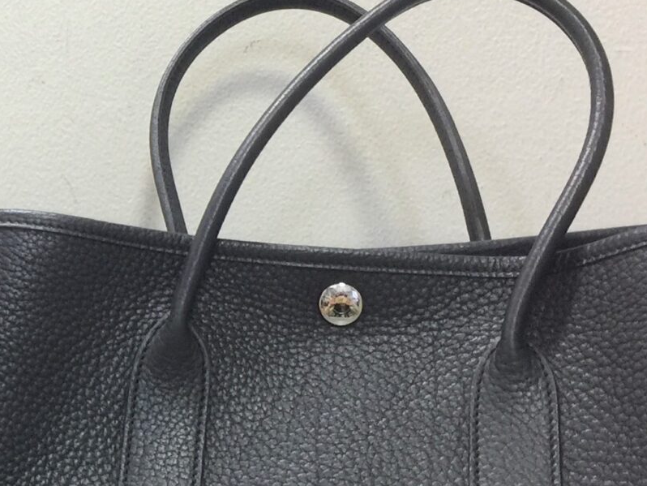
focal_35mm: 93
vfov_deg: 15.9
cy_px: 253
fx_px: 1739
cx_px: -120
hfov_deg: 19.9
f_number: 2.2
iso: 32
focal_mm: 4.15
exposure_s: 1/15
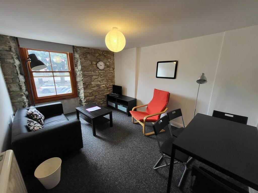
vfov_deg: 89.9
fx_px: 97
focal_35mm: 13
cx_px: 129
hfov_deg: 106.2
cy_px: 96
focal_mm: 1.74
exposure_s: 1/50
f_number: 2.2
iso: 160
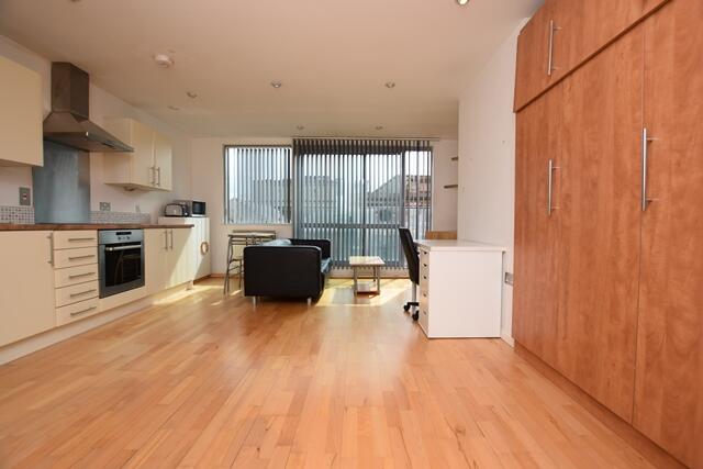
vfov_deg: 77.4
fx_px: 293
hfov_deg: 100.4
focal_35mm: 15
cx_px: 352
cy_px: 234
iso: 110
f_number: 5.6
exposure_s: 1/125
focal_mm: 10
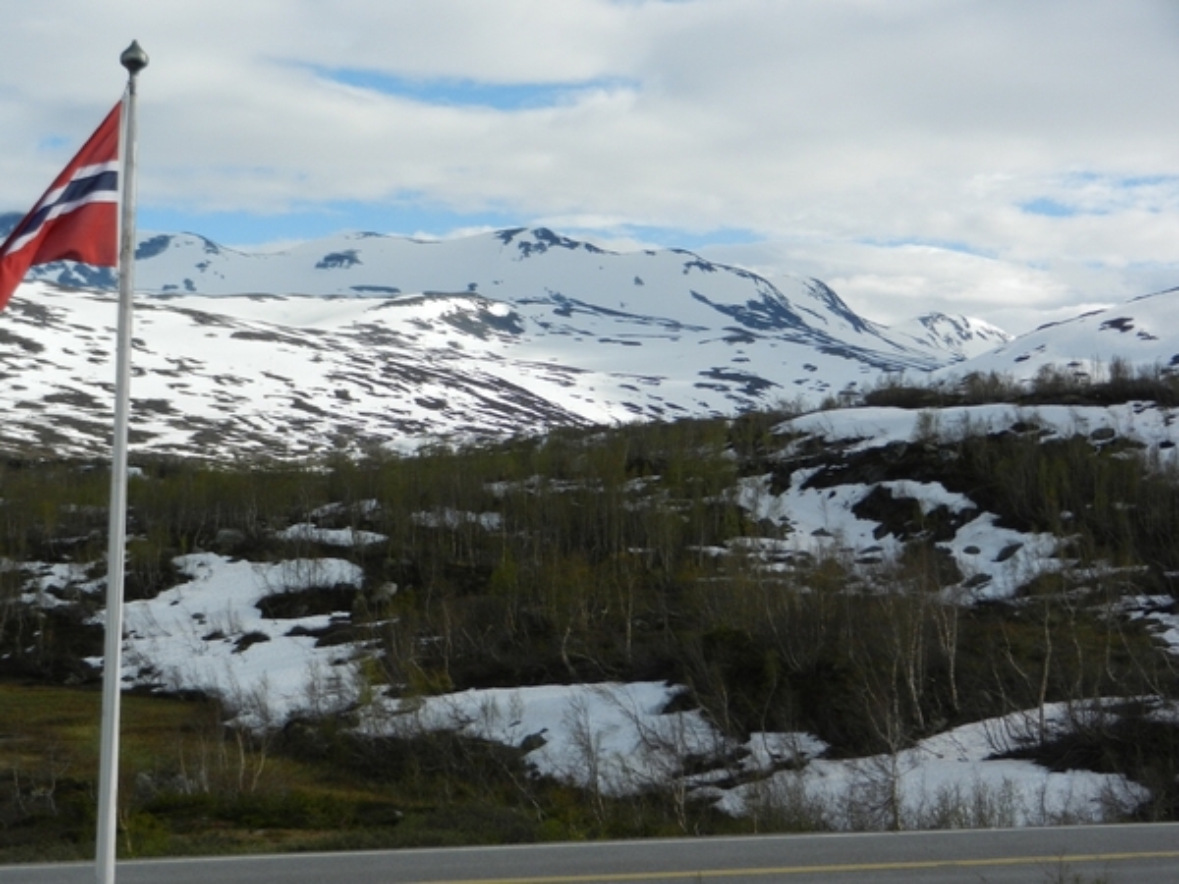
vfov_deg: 24.4
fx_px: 2044
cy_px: 442
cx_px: 590
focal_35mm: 60
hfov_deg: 32.2
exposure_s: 1/1600
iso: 160
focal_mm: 10.9
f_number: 4.5
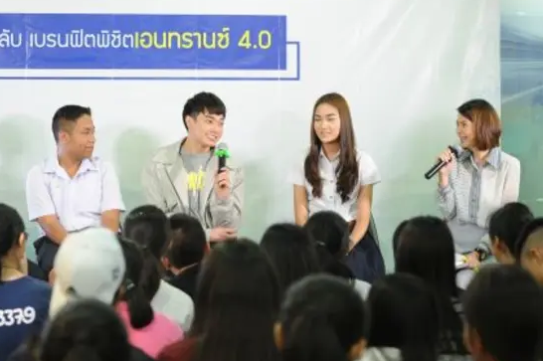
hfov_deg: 20.4
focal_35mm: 100
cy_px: 132
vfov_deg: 13.6
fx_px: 1507
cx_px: 184
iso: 4000
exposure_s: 1/125
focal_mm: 70
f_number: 2.8
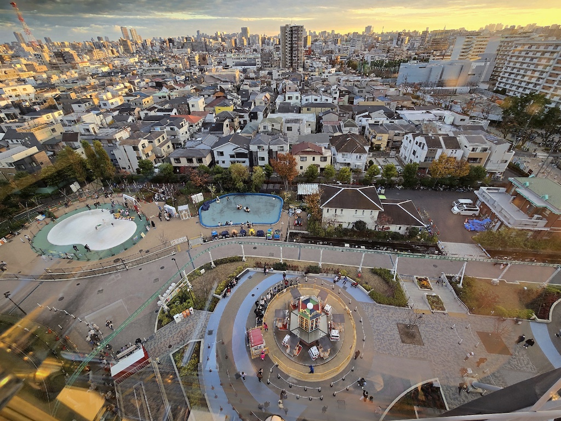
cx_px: 280
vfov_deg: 89.9
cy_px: 210
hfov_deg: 106.2
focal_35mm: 13
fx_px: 211
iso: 50
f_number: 2.2
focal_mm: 2.2
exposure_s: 1/137
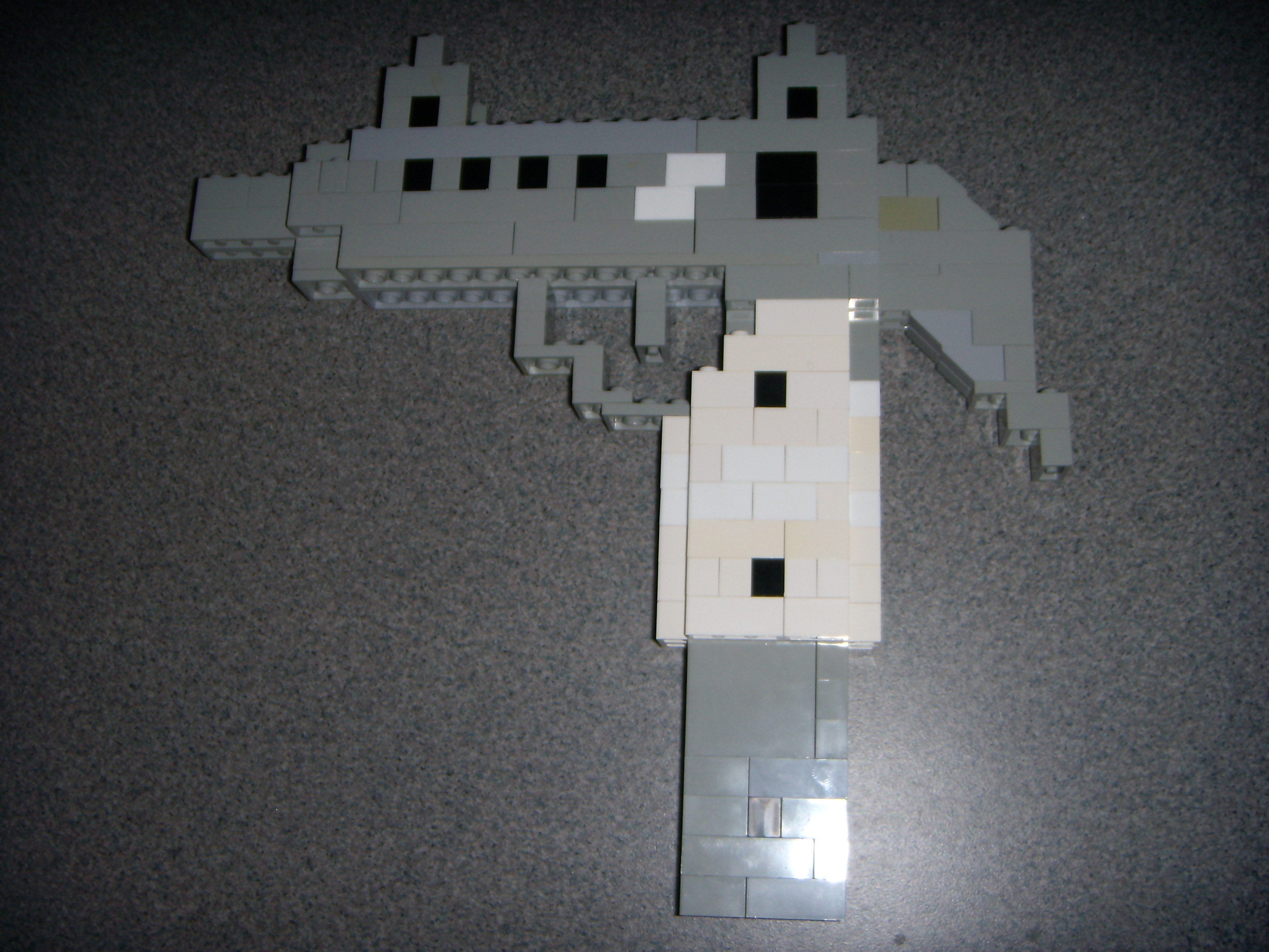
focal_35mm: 38
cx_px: 634
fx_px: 1393
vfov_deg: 37.7
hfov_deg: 49.0
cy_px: 476
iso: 64
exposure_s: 1/60.2
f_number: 3.5
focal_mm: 6.4
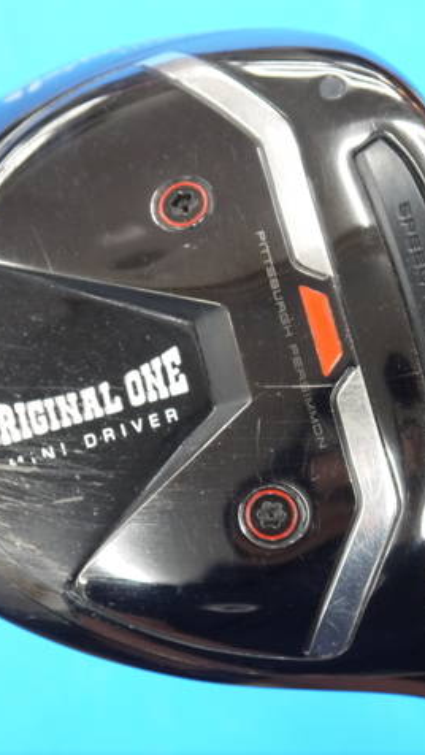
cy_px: 376
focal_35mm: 123
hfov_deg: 9.9
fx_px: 2462
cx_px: 233
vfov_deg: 17.4
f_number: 5.6
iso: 800
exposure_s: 1/40
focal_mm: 42
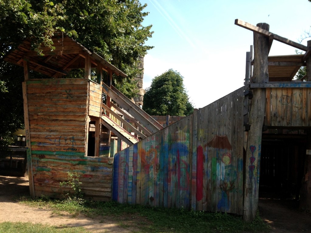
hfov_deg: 52.6
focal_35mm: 35
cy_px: 116
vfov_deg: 40.7
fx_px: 315
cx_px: 156
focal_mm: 4.28
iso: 50
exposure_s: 1/736
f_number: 2.4
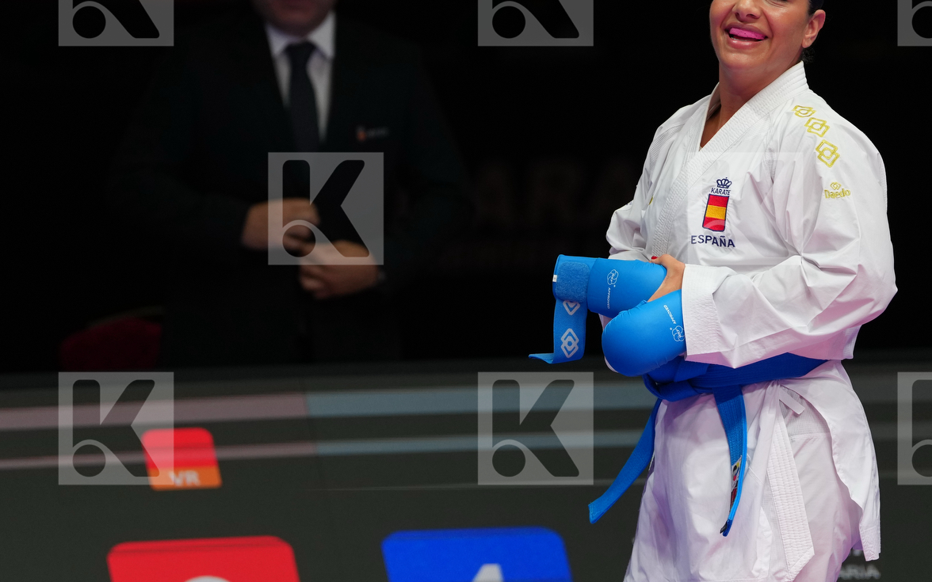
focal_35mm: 416
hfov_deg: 5.1
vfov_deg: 3.2
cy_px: 209
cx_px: 536
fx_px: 10566
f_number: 2.8
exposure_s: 1/1000
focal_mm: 200
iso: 640
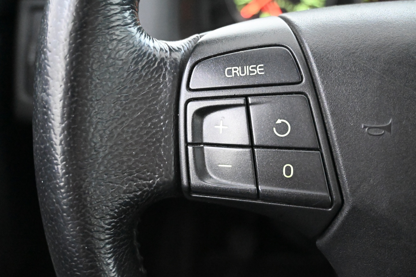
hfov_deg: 51.3
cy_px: 138
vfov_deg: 35.5
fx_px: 433
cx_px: 208
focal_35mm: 38
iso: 12800
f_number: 4.2
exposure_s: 1/20
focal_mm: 25
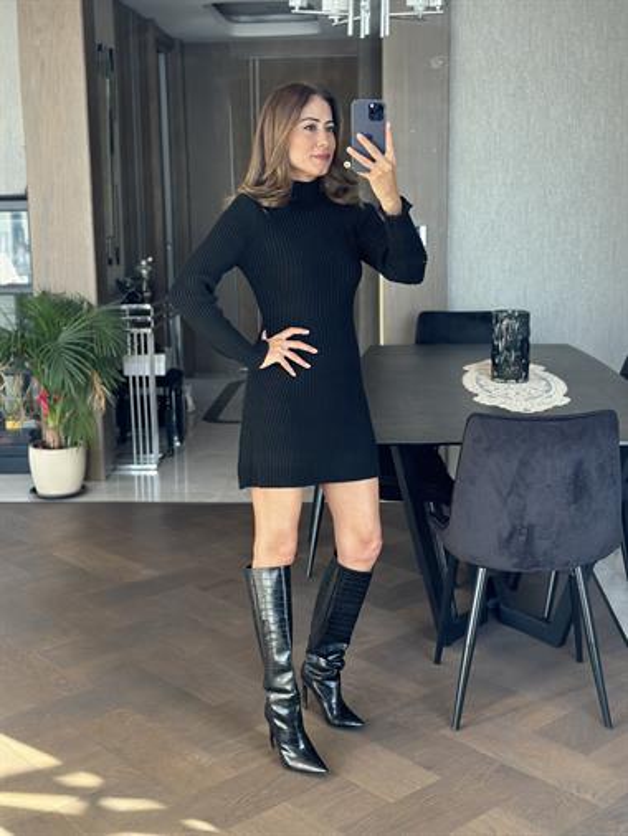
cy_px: 418
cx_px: 314
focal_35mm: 48
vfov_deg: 39.6
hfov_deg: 30.3
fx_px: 1160
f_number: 1.78
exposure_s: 1/108
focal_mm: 6.86
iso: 125
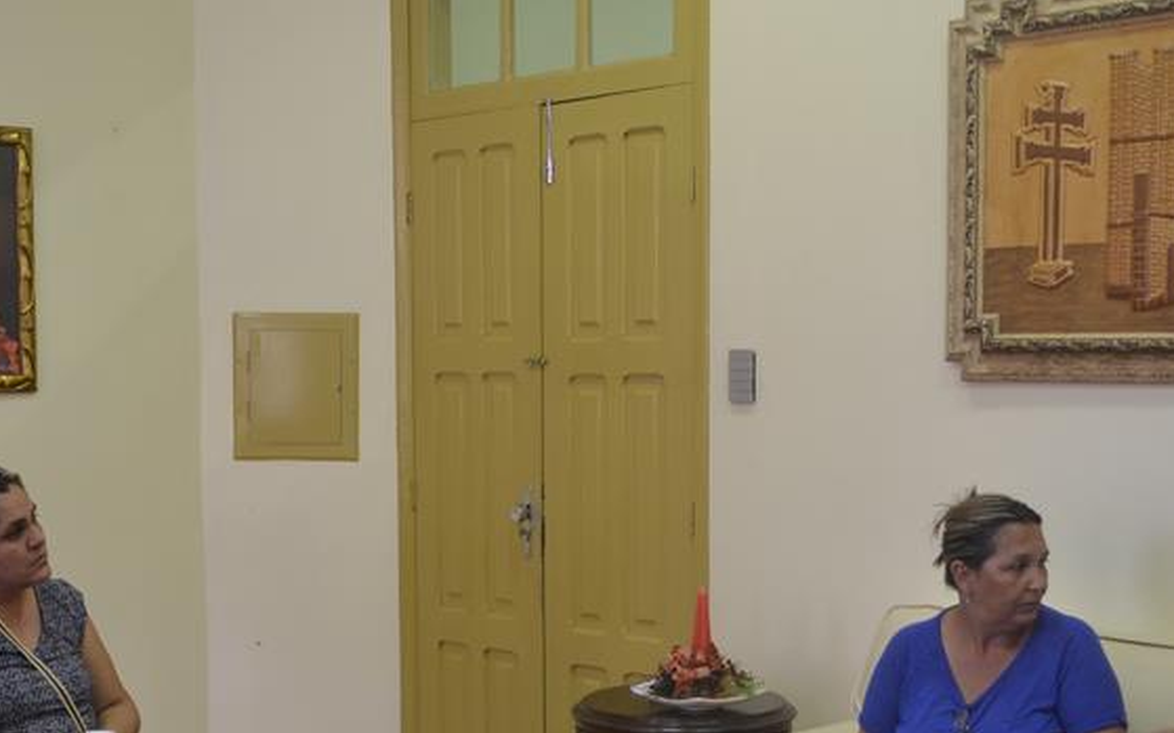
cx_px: 496
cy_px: 547
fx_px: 1791
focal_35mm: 56
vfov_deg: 22.9
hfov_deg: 36.2
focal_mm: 20
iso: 400
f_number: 3.8
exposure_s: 1/40
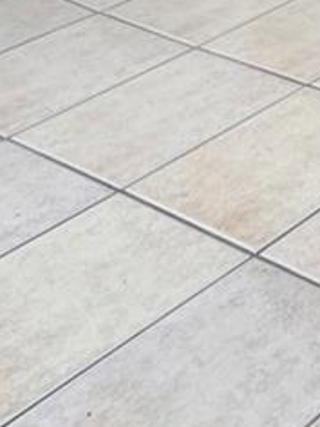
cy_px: -480
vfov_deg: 15.9
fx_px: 1097
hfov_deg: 11.8
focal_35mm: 89
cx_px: 871
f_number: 2.2
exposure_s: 1/120
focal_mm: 2.22
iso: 64
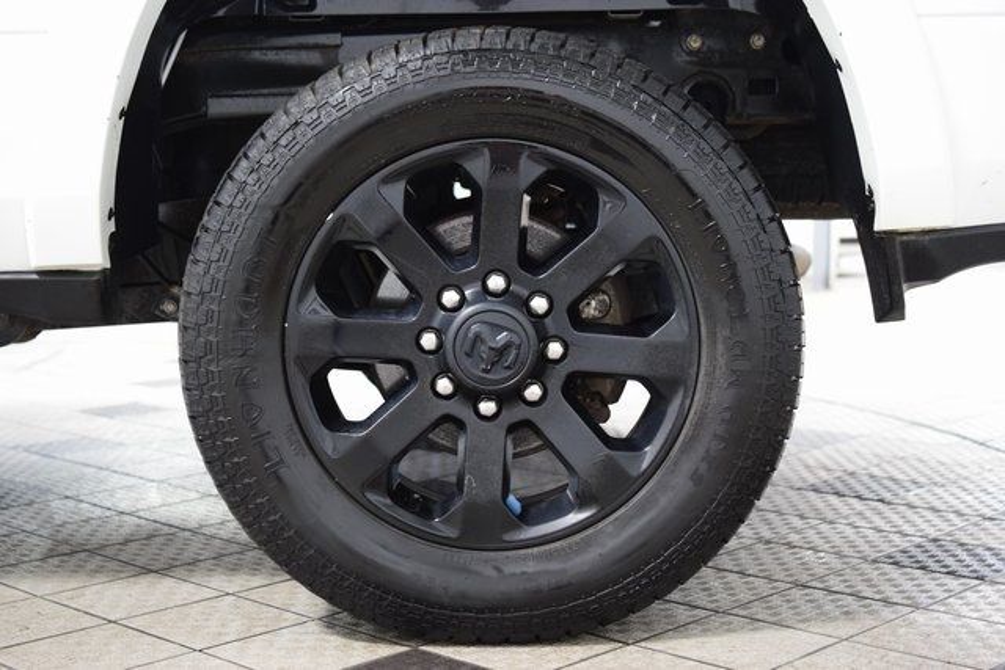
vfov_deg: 23.8
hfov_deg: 35.0
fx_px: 1592
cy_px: 335
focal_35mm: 57
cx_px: 502
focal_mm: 38
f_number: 2.8
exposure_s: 1/50
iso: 1600
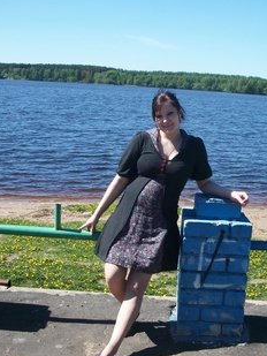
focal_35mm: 51
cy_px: 200
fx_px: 524
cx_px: 169
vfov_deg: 37.4
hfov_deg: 28.5
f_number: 3.1
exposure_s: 1/800
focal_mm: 6.3
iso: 80
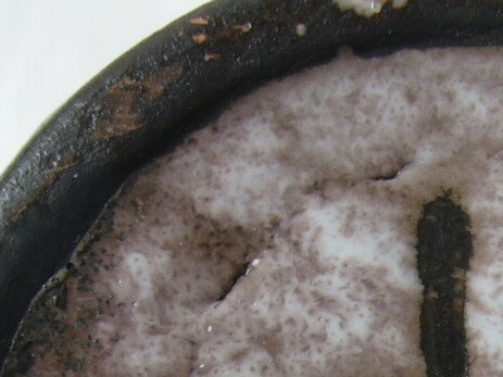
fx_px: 1758
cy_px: 567
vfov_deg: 11.7
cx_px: 512
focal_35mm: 121
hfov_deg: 15.9
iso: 80
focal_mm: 5.8
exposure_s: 1/80
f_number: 2.8
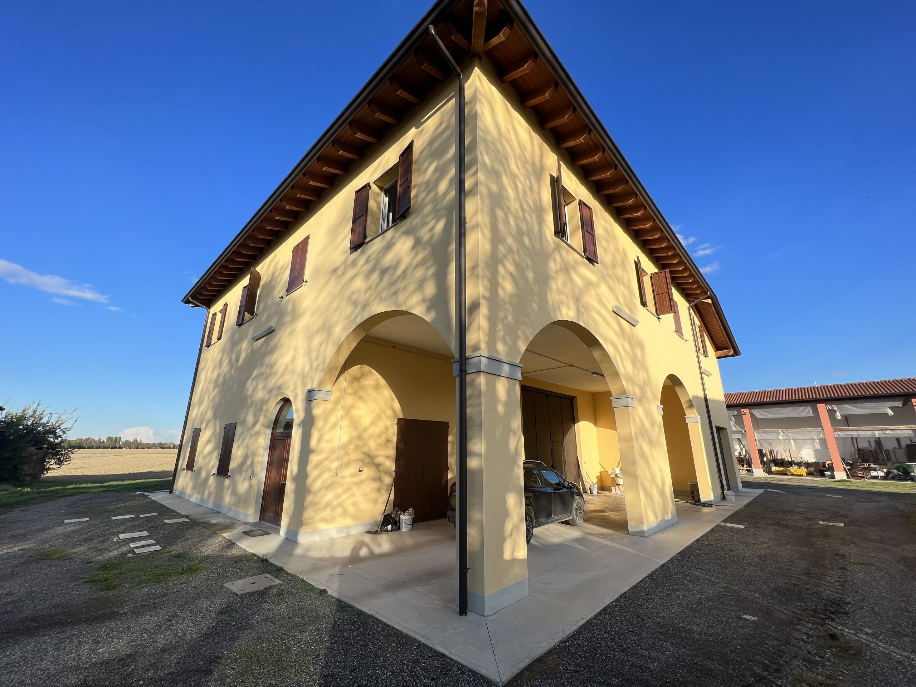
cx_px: 458
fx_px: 344
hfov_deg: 106.2
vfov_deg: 89.9
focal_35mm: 13
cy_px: 344
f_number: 1.8
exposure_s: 1/881
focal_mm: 1.57
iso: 32
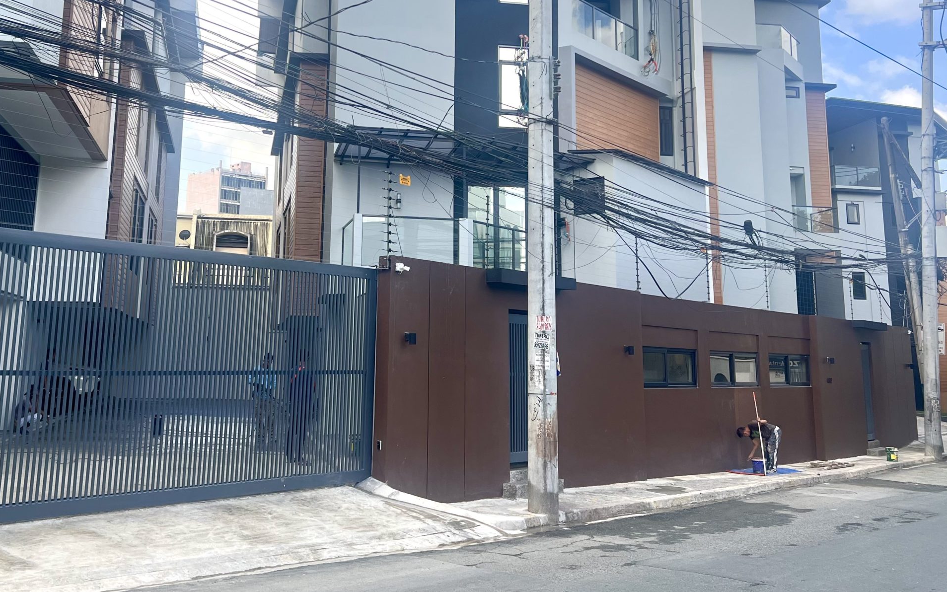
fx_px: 955
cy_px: 174
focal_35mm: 37
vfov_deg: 34.0
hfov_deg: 52.5
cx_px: 388
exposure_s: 1/1147
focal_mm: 5.7
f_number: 1.5
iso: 50
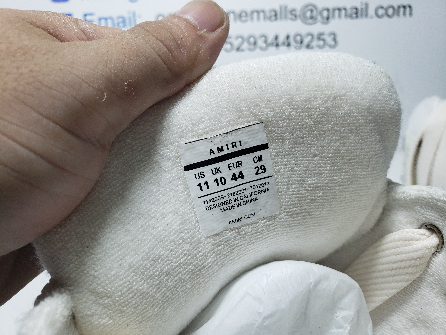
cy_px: 168
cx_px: 223
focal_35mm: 26
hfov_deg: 67.3
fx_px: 335
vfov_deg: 53.1
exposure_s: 1/183
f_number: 2.4
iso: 50
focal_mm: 4.3
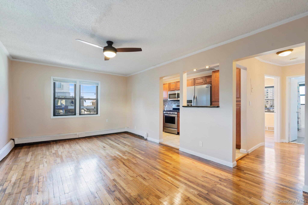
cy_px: 102
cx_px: 154
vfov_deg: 73.7
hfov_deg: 96.7
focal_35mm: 16
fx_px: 137
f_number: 8
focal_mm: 16
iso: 1000
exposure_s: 1/5
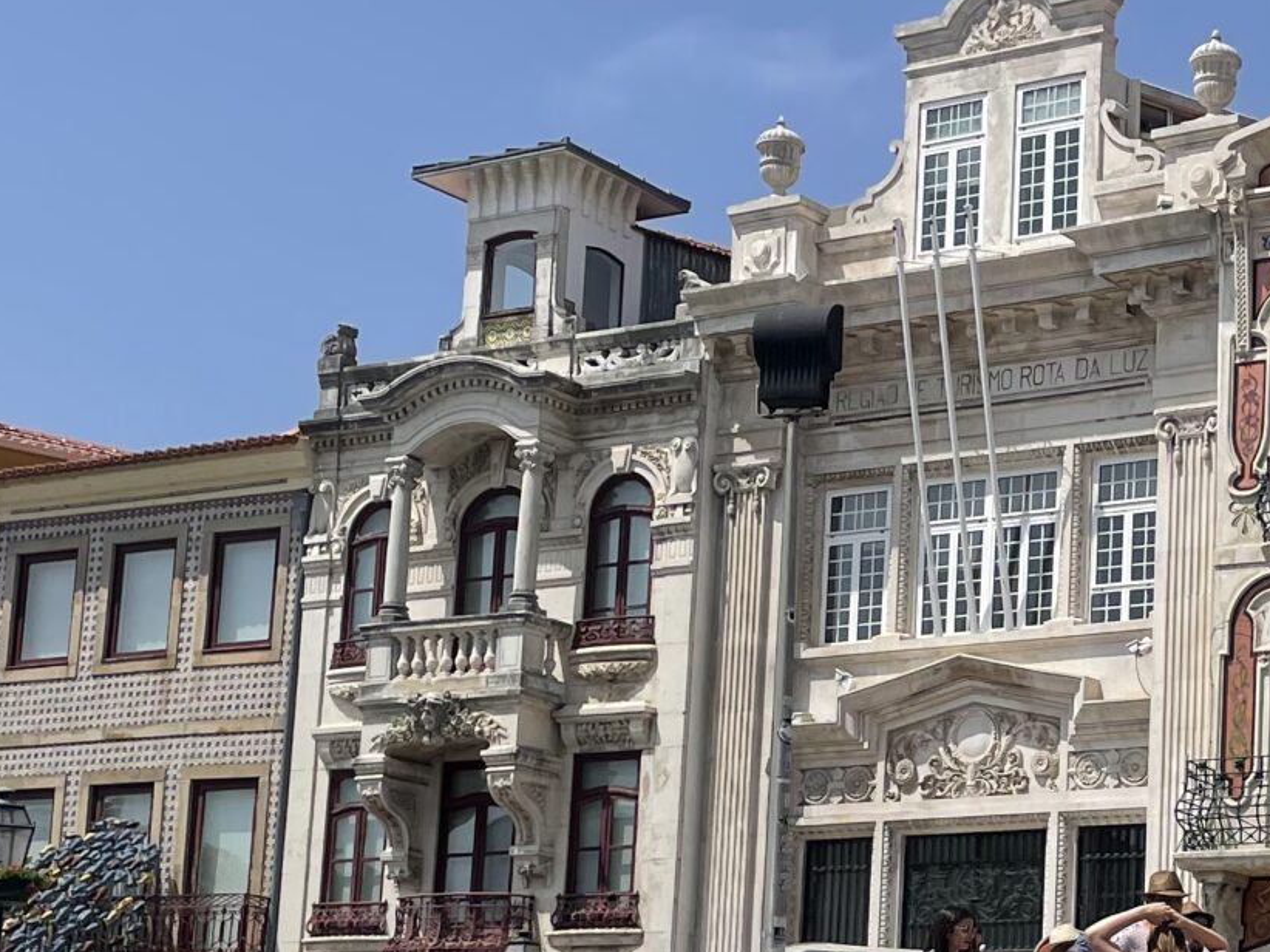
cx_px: 1204
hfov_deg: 23.3
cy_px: 787
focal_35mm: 81
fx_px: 2971
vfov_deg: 18.0
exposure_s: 1/5556
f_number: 1.6
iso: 32
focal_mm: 4.2
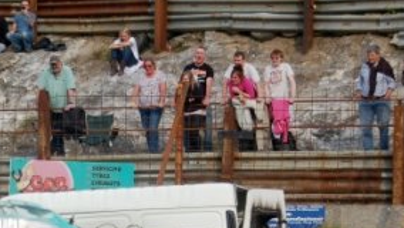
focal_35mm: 163
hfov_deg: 13.1
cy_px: 251
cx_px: 44
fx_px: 1747
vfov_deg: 7.4
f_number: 5
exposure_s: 1/1000
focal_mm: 46
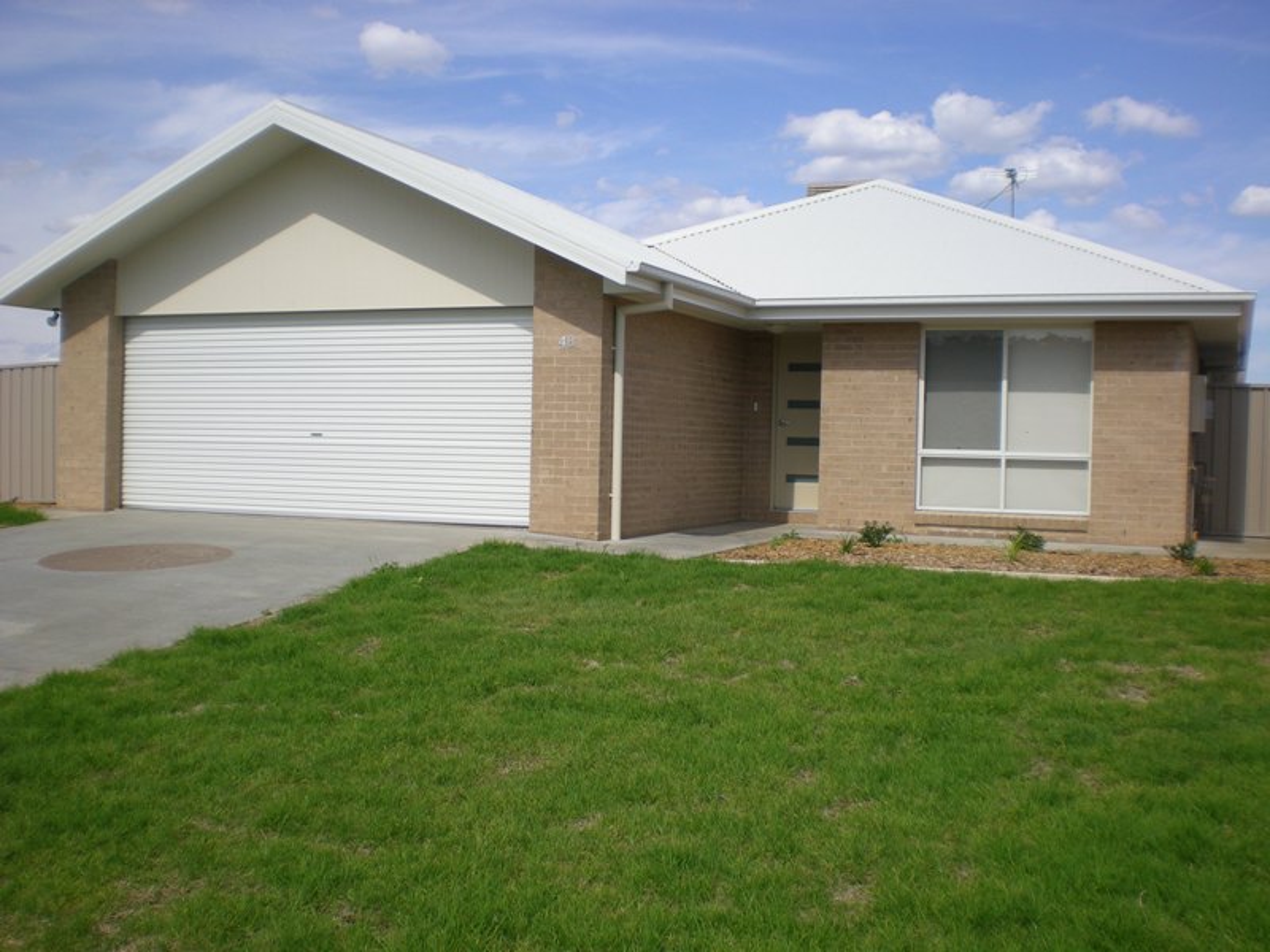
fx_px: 1394
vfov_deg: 37.7
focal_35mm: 38
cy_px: 476
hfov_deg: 49.0
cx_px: 635
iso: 50
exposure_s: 1/459
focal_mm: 6.3
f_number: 4.6
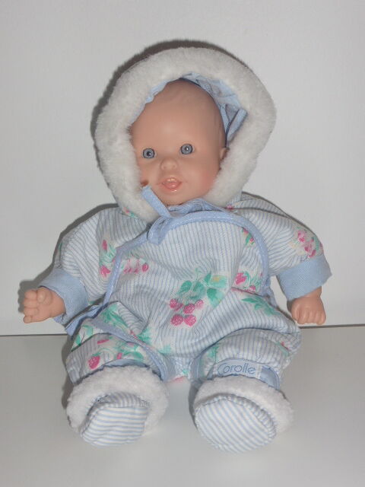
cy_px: 244
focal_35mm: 49
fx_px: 689
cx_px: 182
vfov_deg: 38.9
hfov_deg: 29.7
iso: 160
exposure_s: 1/60
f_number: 4.2
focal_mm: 8.5
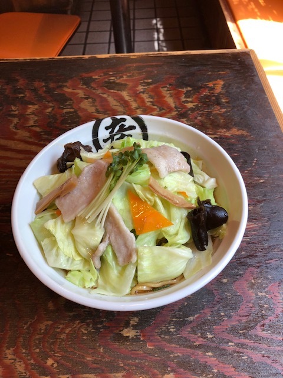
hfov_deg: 49.7
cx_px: 142
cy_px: 189
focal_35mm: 28
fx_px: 305
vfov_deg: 63.4
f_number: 1.8
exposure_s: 1/100
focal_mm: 3.99
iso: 40
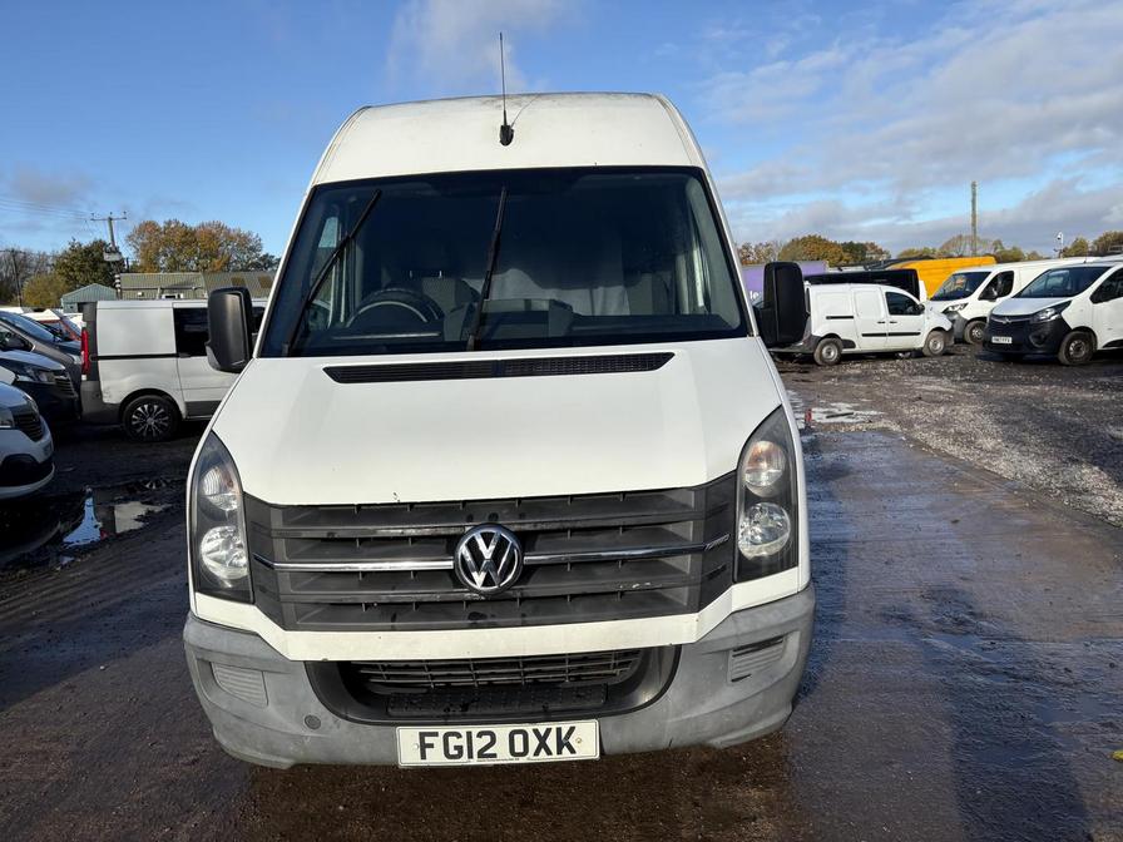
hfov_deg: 67.3
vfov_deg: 53.1
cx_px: 562
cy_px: 421
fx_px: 843
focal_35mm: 26
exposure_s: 1/3831
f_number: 1.6
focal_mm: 5.96
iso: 50
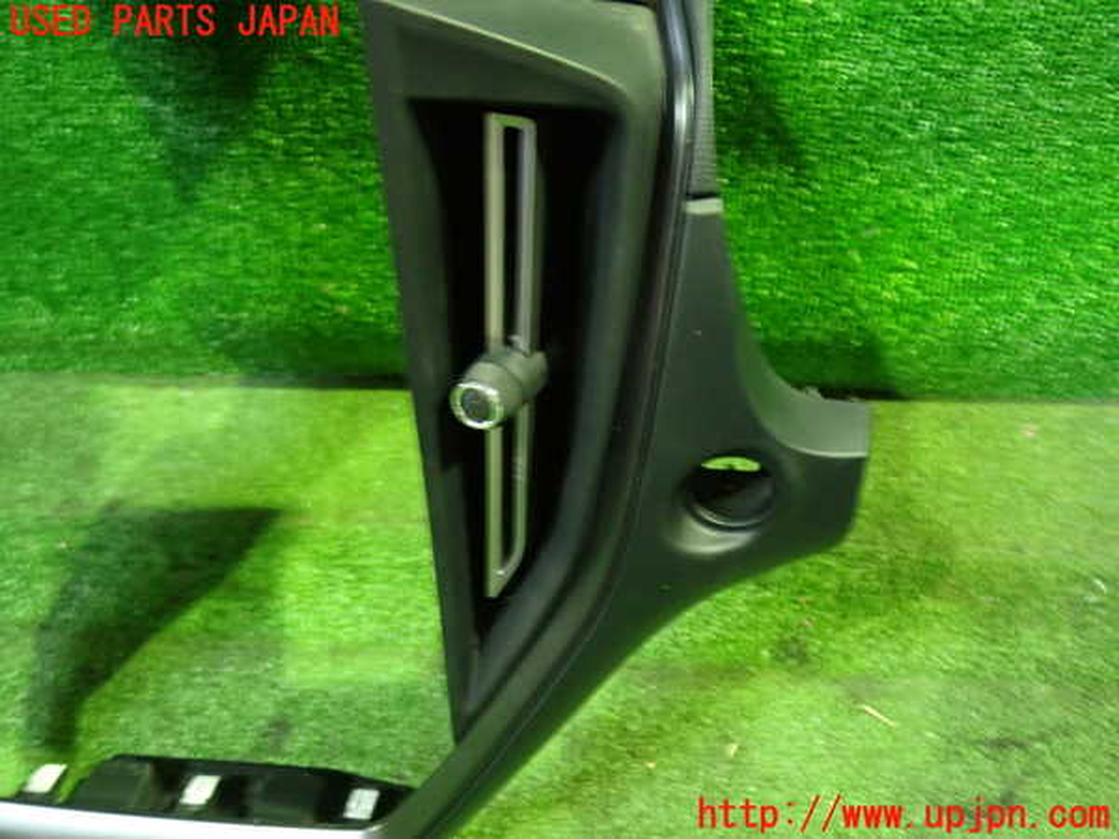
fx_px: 970
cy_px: 420
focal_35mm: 30
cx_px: 560
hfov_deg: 60.0
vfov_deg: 46.8
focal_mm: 5.4
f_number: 2.3
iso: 800
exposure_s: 1/15
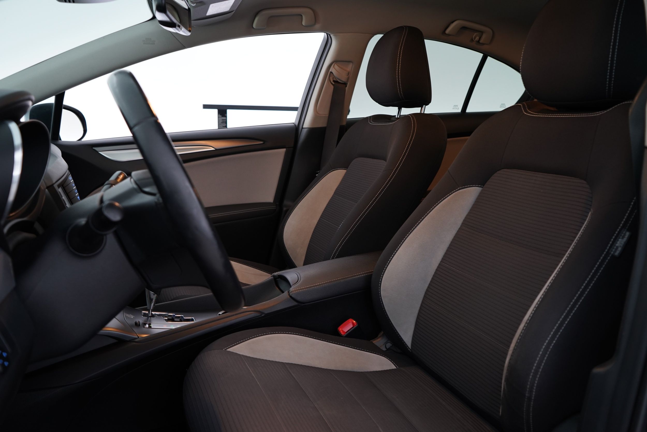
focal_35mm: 28
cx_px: 324
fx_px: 503
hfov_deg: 65.5
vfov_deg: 46.4
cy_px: 216
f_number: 5
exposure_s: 1/10
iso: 1000
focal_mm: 28
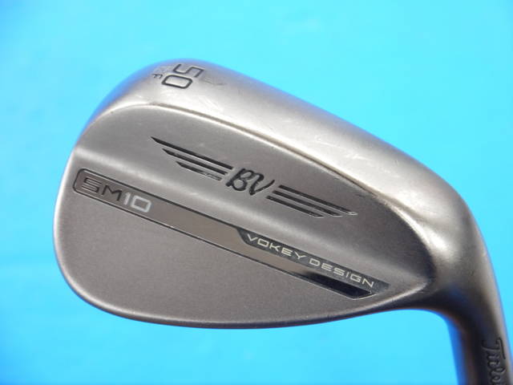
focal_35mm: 84
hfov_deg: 23.3
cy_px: 192
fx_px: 1245
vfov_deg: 17.6
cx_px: 256
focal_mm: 42
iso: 800
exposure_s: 1/60
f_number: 5.6
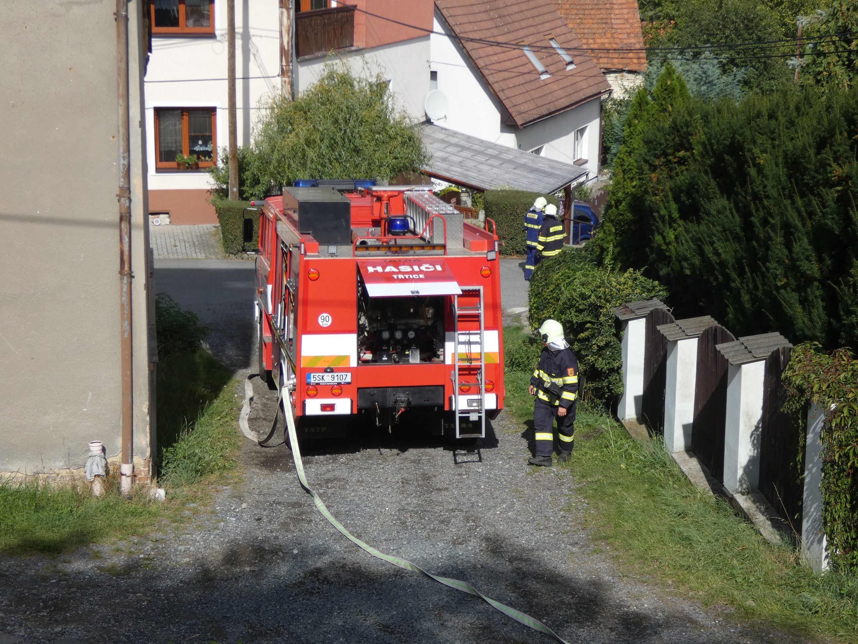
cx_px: 429
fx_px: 1636
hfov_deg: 29.4
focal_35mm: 66
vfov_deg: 22.3
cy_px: 322
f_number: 4.2
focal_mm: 11.9
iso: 80
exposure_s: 1/800
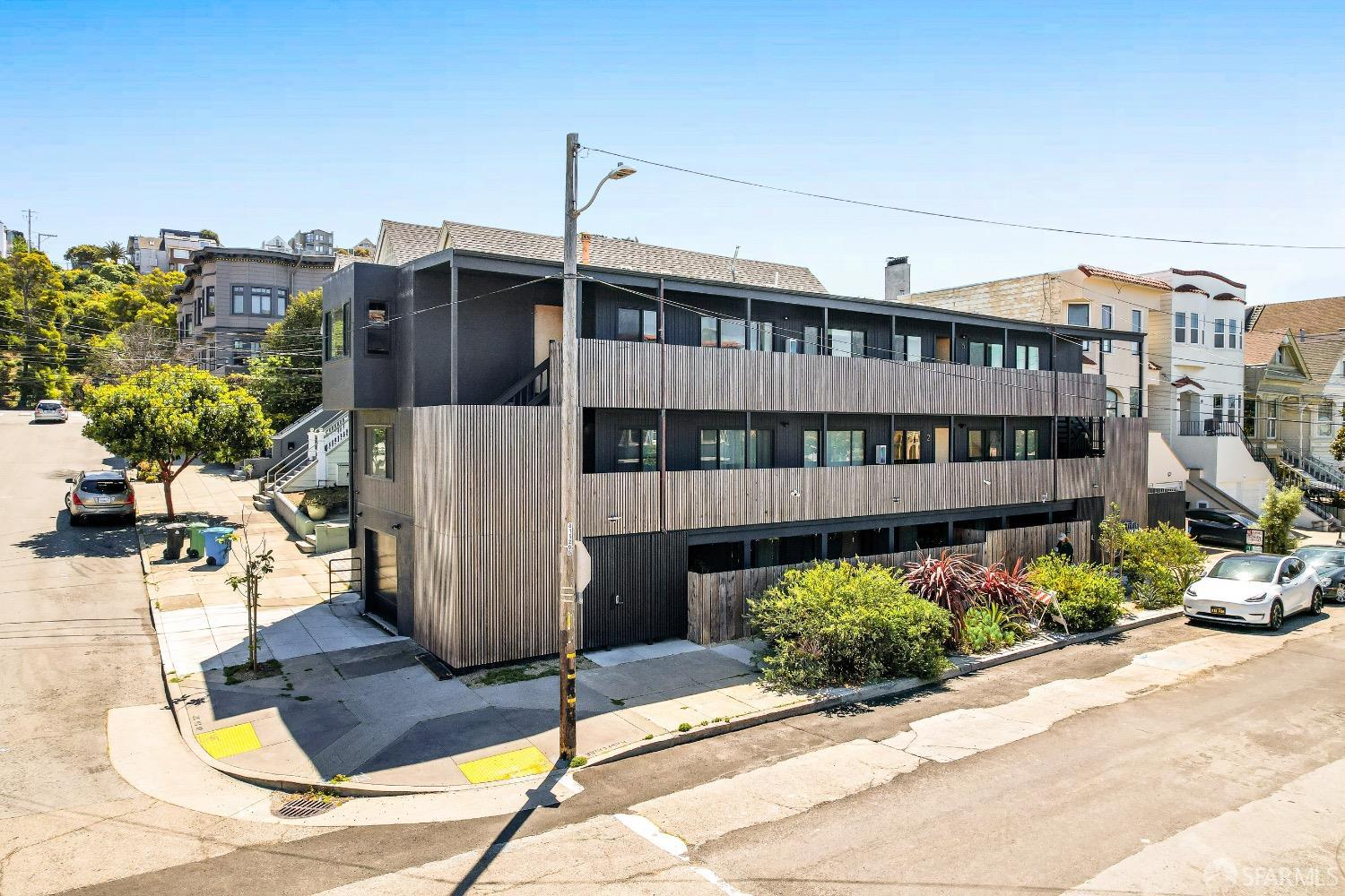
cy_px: 448
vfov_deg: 57.2
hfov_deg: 78.6
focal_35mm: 22
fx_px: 822
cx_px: 672
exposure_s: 1/1600
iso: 110
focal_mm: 8.38
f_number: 2.8
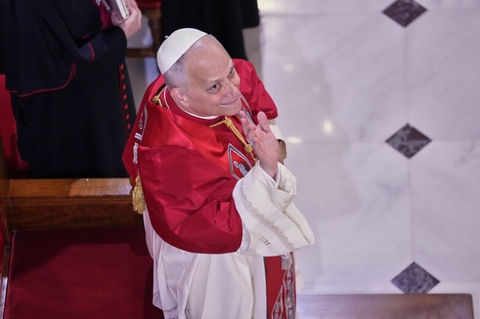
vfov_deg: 6.9
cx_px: 240
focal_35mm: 200
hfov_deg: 10.3
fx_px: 2666
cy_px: 160
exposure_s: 1/200
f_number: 4
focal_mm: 200
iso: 3200
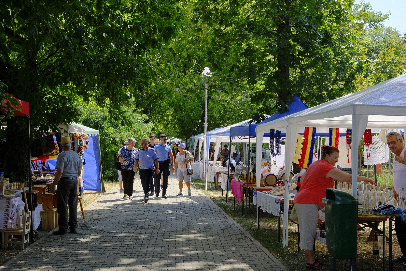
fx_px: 575
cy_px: 136
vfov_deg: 26.5
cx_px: 203
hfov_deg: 38.9
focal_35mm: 51
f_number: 5.6
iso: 640
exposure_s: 1/500
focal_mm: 34.2
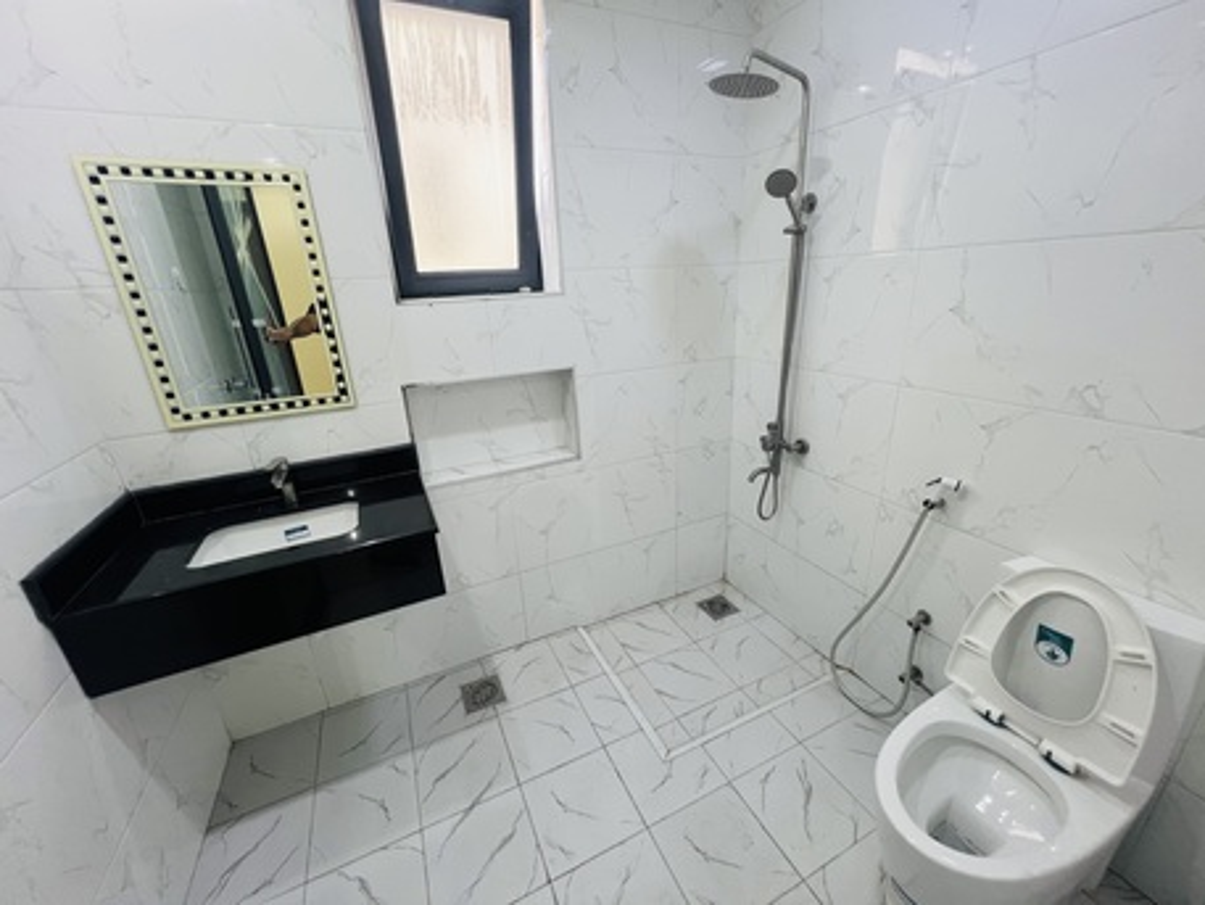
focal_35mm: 13
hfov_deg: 106.2
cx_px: 602
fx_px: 453
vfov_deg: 89.9
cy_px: 452
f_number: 1.8
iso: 160
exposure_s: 1/100
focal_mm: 1.57
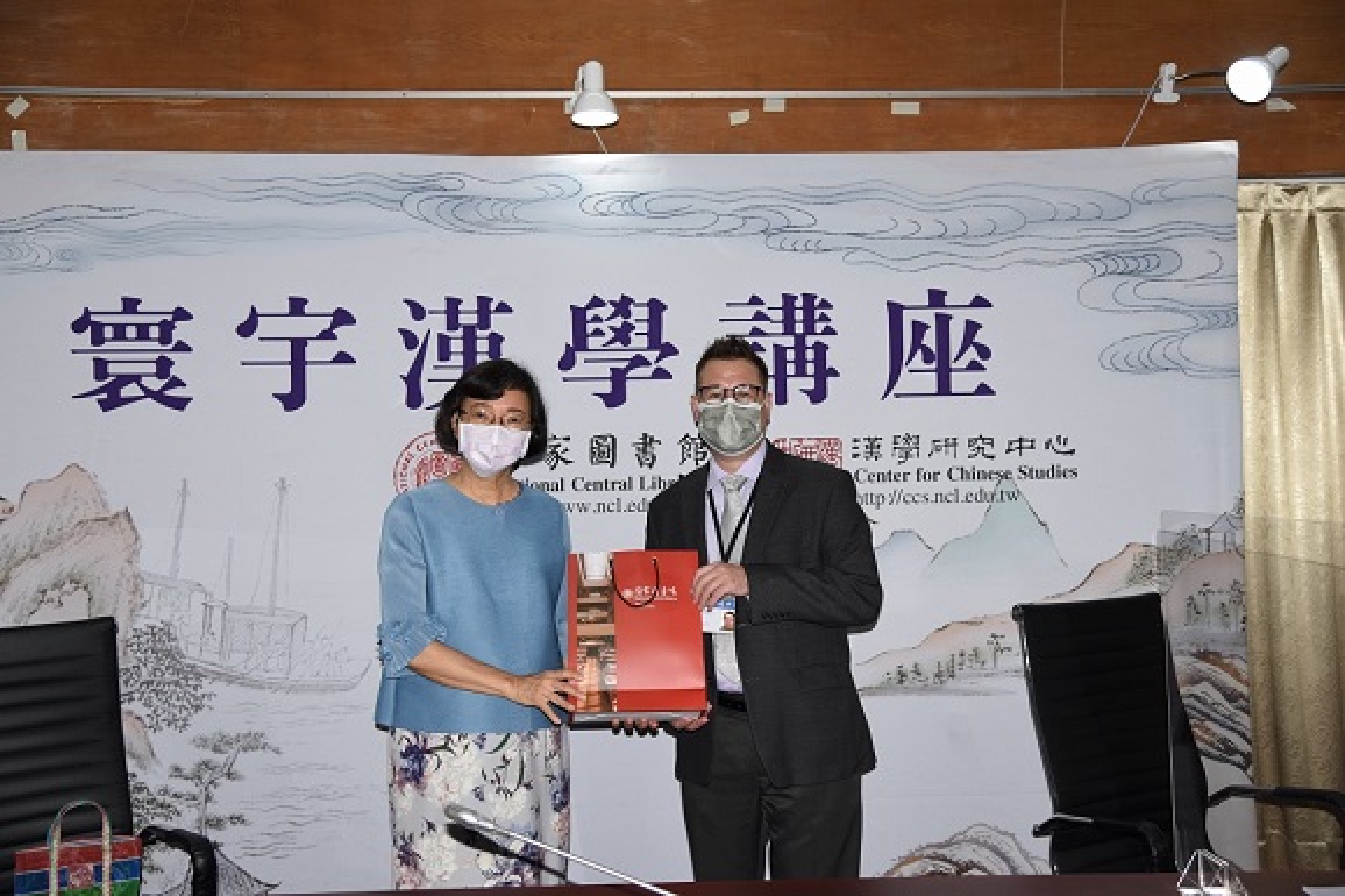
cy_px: 448
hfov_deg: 55.8
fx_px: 1270
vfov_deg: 38.9
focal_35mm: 34
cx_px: 672
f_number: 4
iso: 100
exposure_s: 1/50
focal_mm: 34
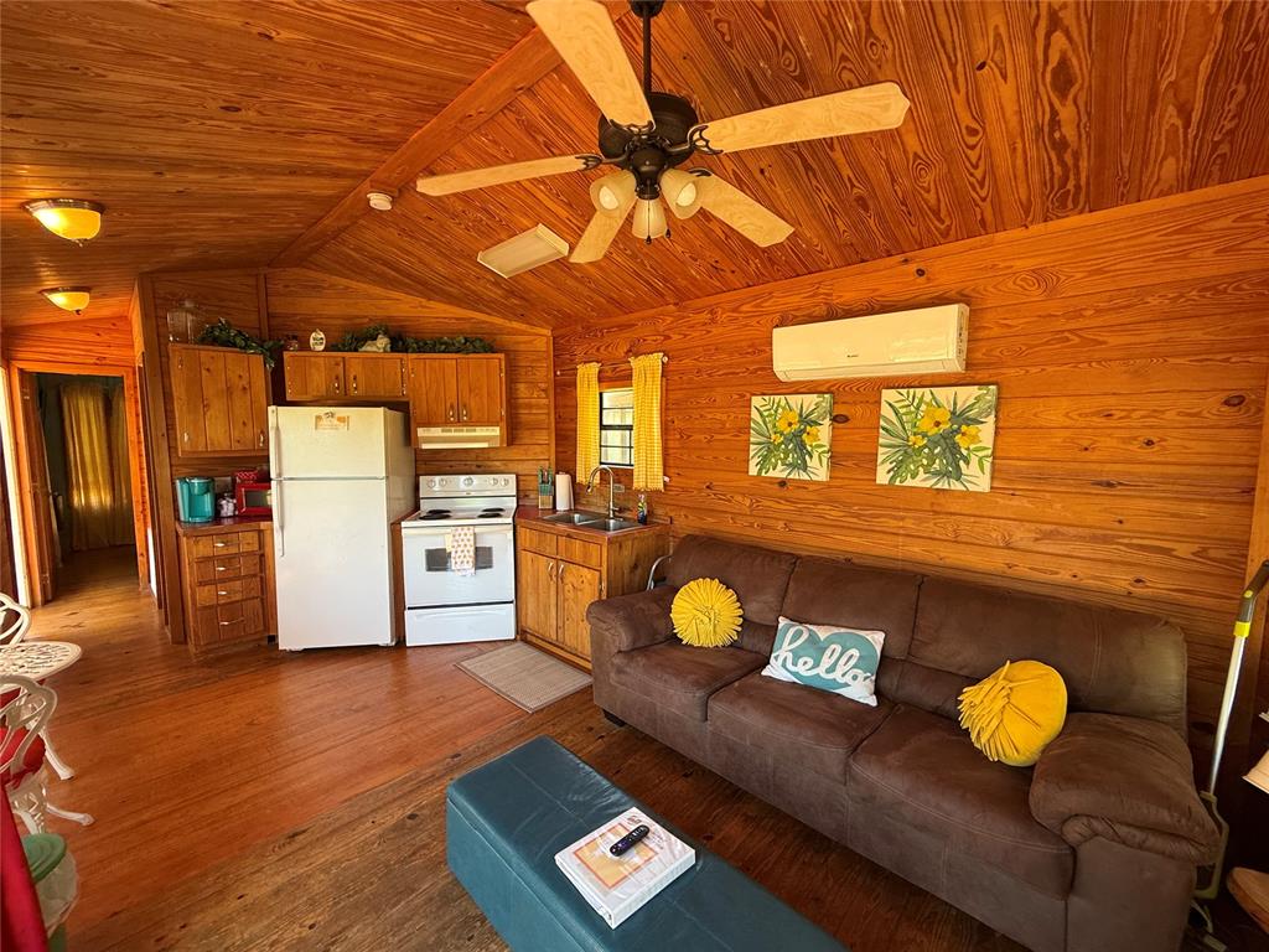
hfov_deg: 102.1
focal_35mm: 14
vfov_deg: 85.7
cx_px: 634
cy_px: 476
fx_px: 513
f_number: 2.2
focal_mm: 2.22
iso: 125
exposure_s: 1/99
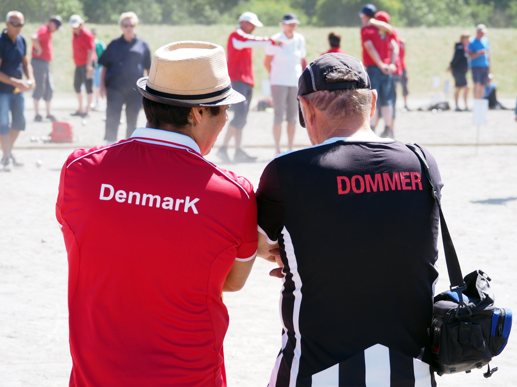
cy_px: 194
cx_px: 258
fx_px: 2240
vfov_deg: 9.9
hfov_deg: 13.2
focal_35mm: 150
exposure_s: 1/200
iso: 200
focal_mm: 75
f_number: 5.6
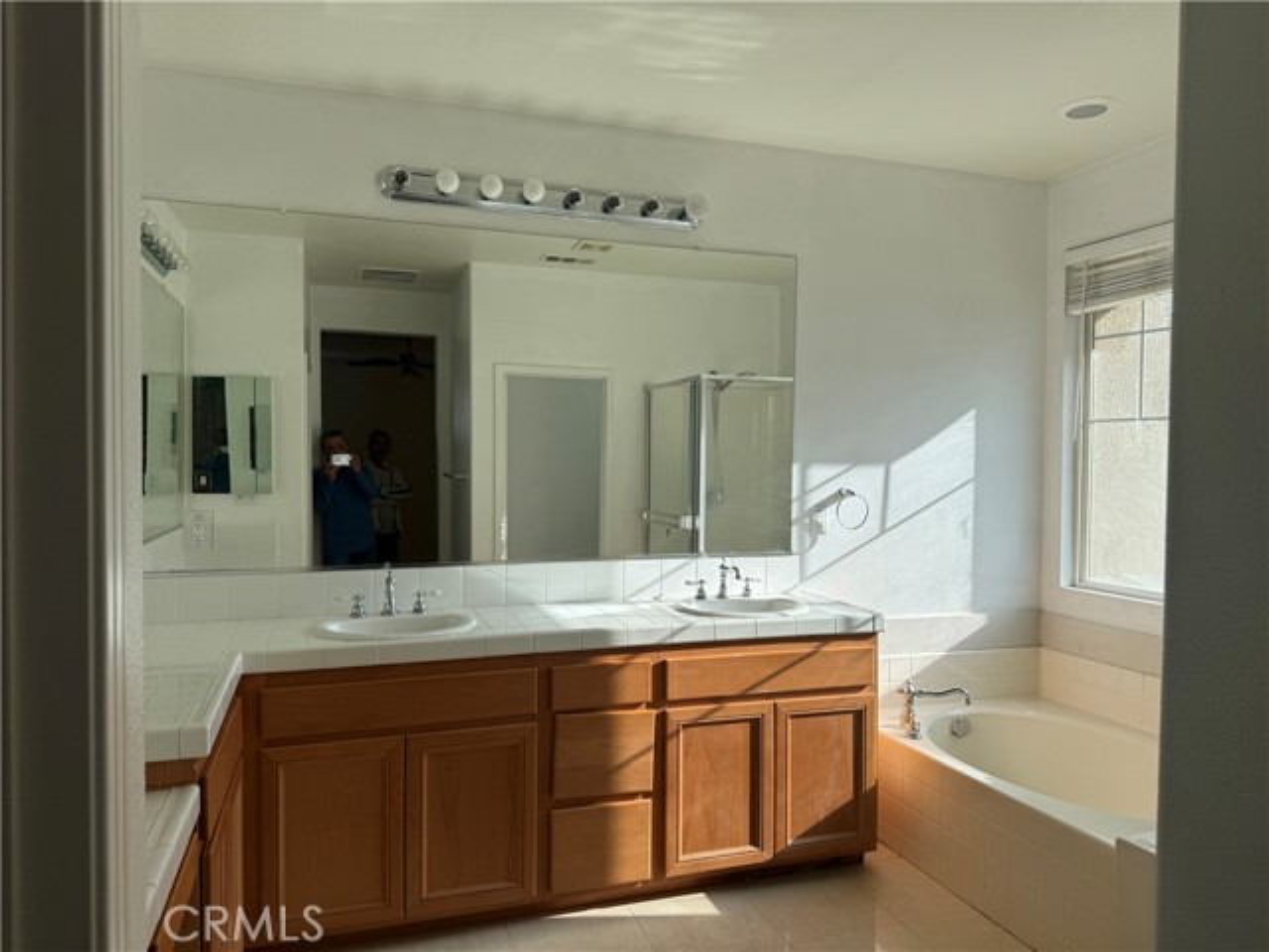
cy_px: 476
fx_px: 880
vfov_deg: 56.8
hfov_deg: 71.6
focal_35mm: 24
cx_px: 634
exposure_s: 1/1139
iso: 80
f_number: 1.78
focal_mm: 6.76
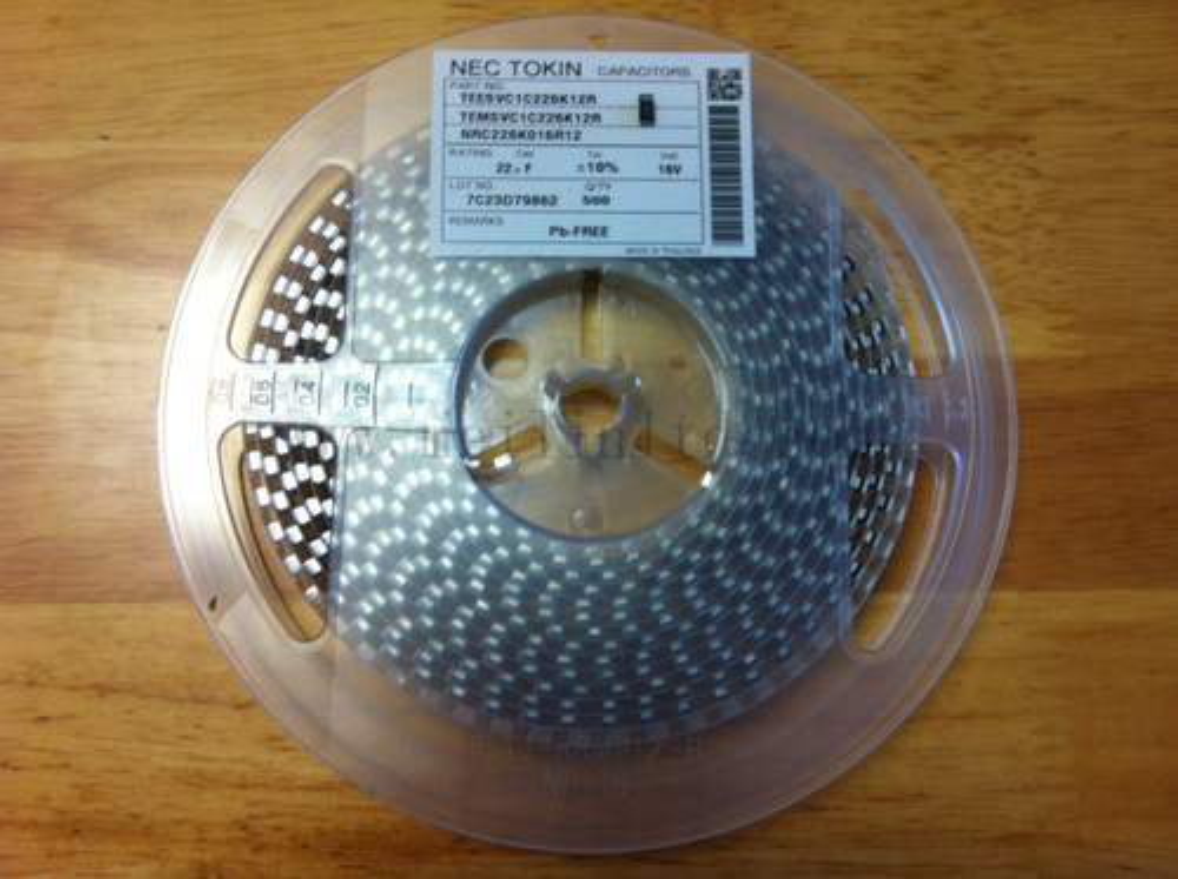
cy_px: 440
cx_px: 589
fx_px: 1189
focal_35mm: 35
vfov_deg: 40.6
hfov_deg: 52.7
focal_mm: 3.85
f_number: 2.8
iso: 80
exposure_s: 1/25
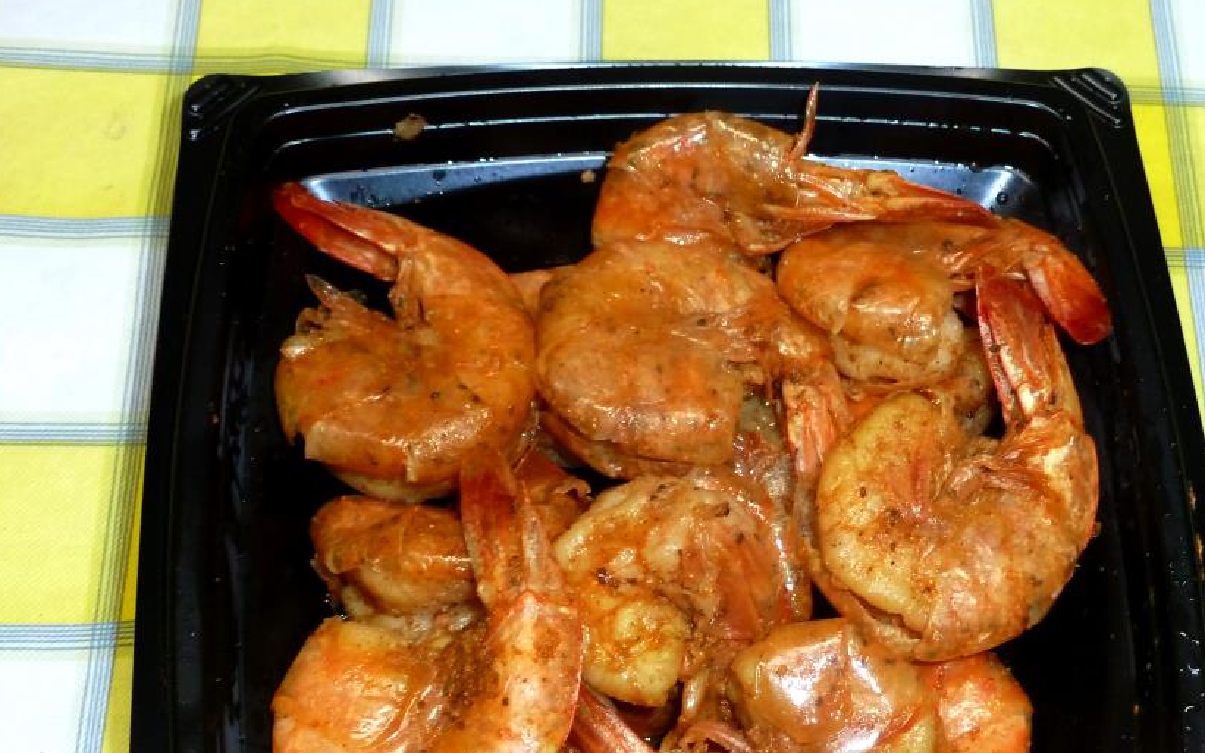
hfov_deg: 32.7
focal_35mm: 62
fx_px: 2036
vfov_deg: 20.7
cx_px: 815
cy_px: 599
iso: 250
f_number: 3.6
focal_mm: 6.5
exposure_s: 1/30
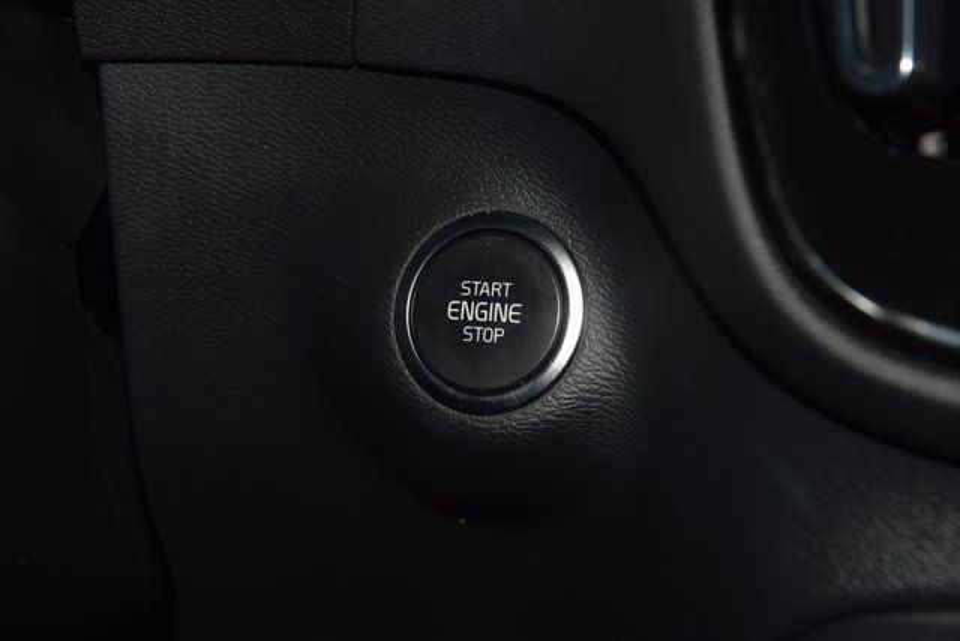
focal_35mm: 105
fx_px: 2800
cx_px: 480
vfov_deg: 13.0
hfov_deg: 19.5
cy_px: 320
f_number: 8
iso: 100
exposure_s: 1/125
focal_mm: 70
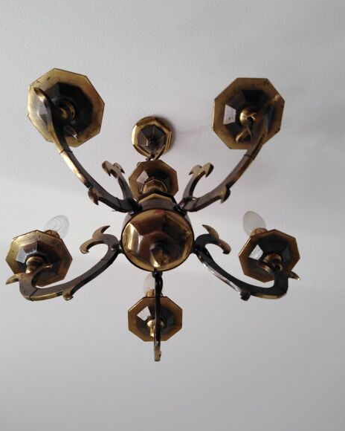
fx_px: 357
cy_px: 209
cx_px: 167
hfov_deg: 51.5
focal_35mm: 28
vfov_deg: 62.2
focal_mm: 3.46
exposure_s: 1/40
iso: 112
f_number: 2.2
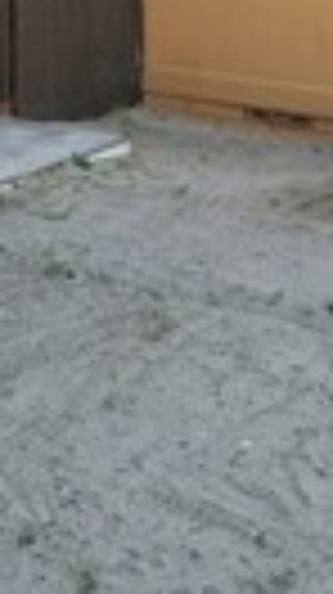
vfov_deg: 31.0
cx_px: -374
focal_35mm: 61
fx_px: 960
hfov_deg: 15.1
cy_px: -40
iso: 100
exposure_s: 1/40
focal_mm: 12
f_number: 9
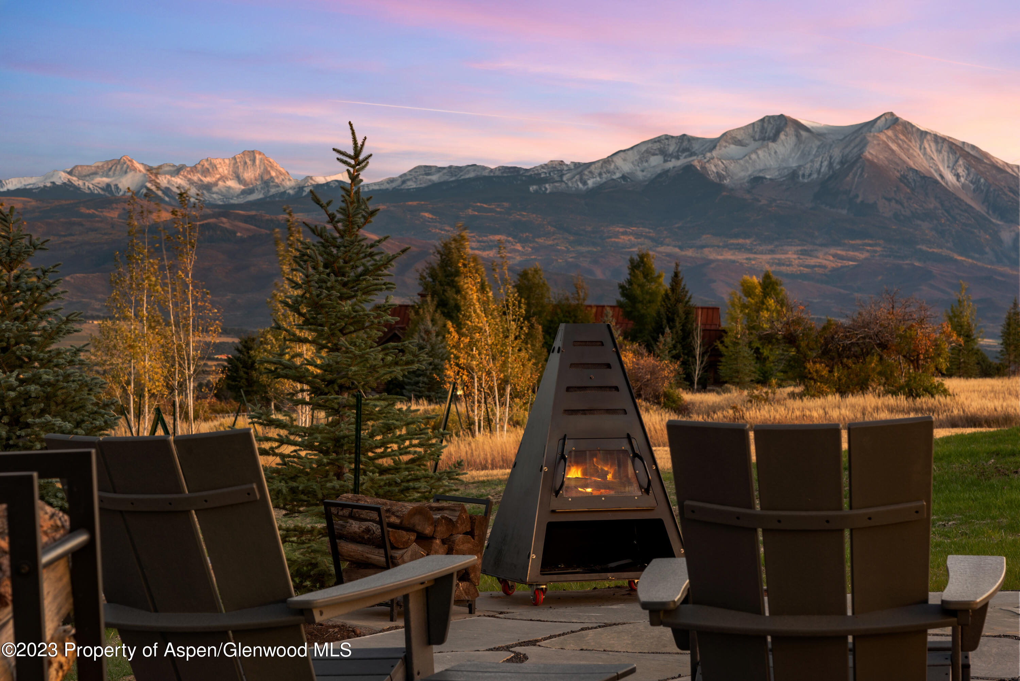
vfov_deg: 15.9
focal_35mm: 86
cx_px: 510
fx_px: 2437
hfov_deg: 23.6
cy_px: 340
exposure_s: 30
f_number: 11
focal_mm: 86
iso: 100
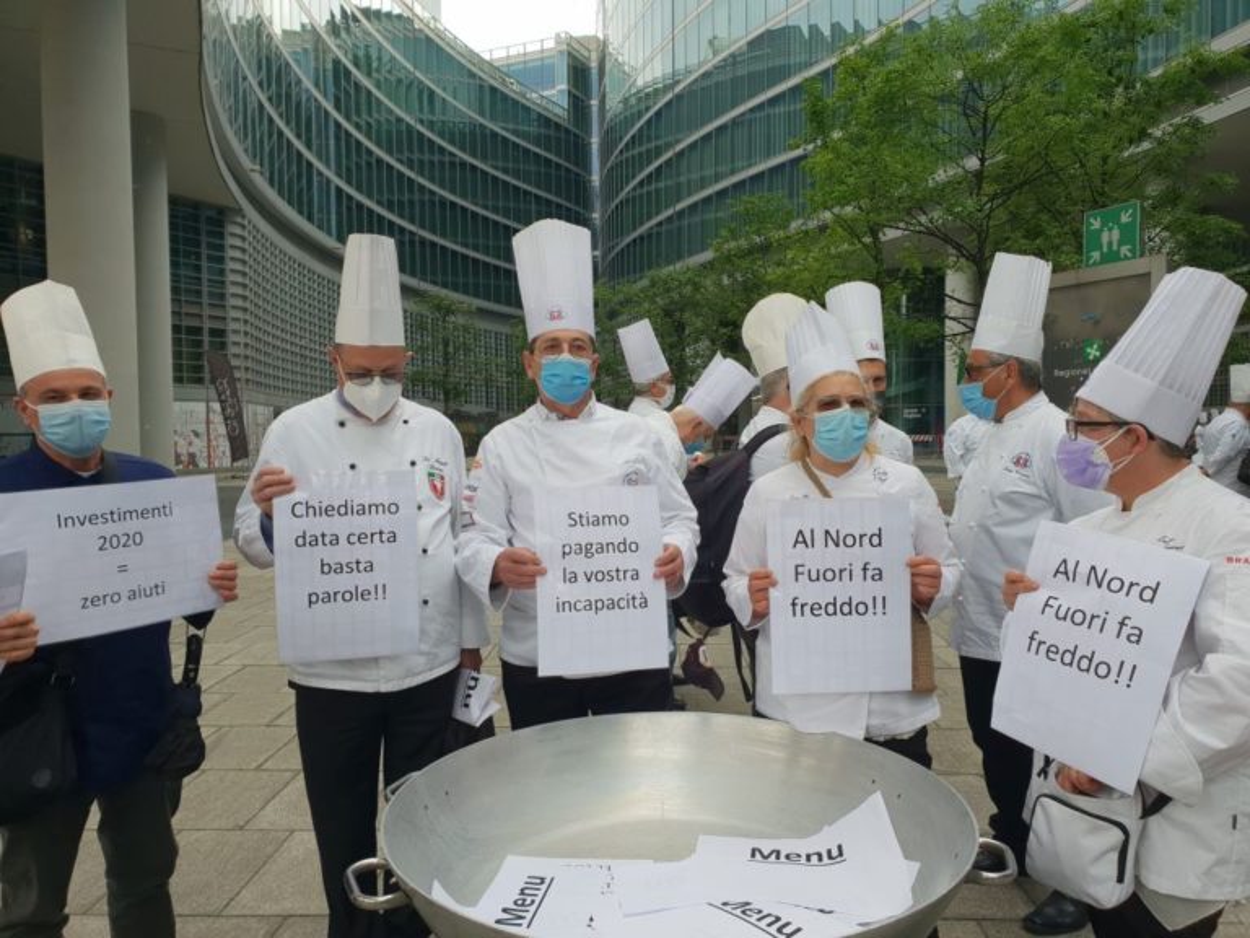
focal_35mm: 26
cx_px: 625
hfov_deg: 67.3
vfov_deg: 53.1
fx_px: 939
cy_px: 469
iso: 50
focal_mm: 4.3
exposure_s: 1/230
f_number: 2.4
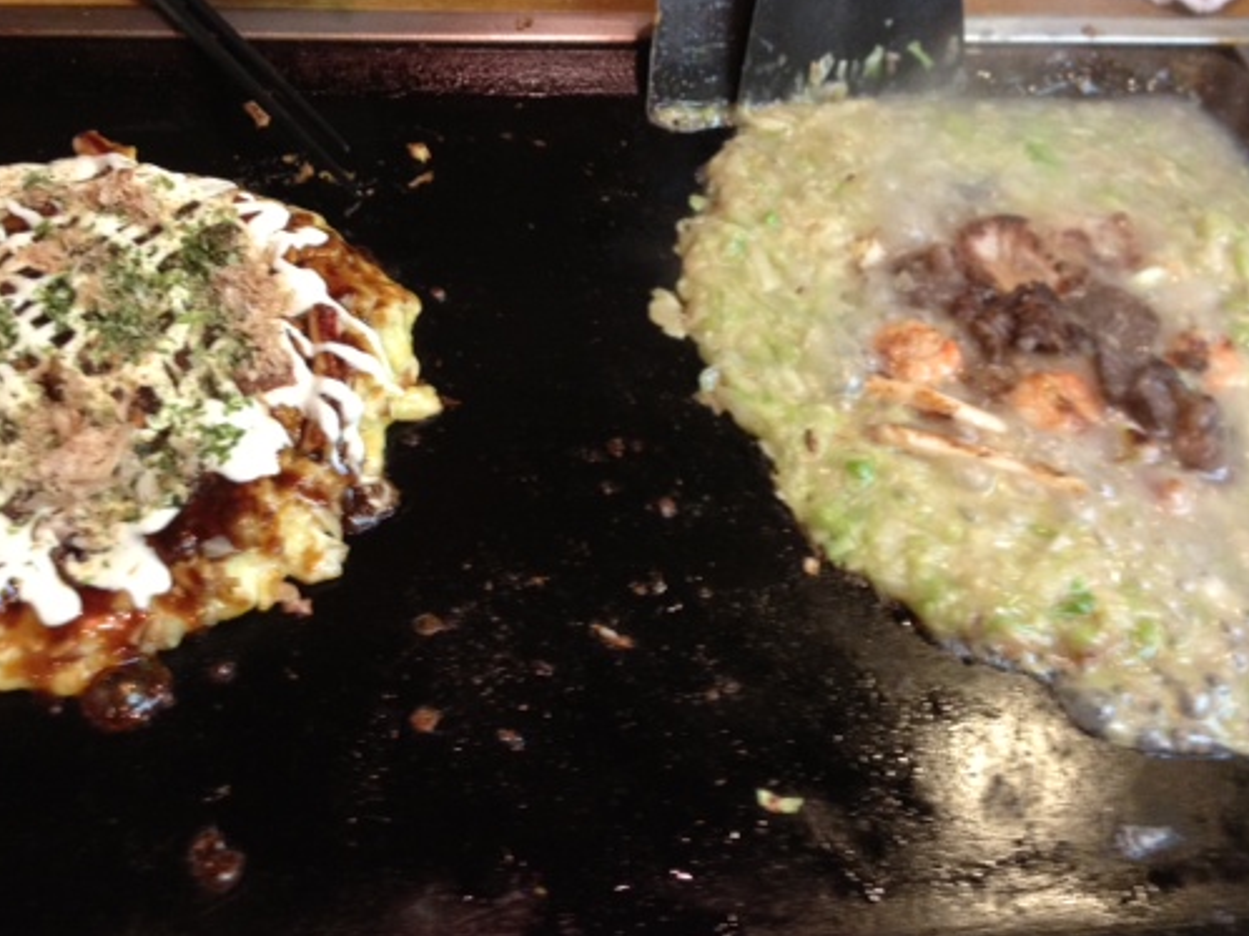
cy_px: 384
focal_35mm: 45
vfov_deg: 32.1
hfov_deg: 42.0
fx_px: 1623
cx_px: 554
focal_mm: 4.28
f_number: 2.4
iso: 250
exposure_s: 1/20
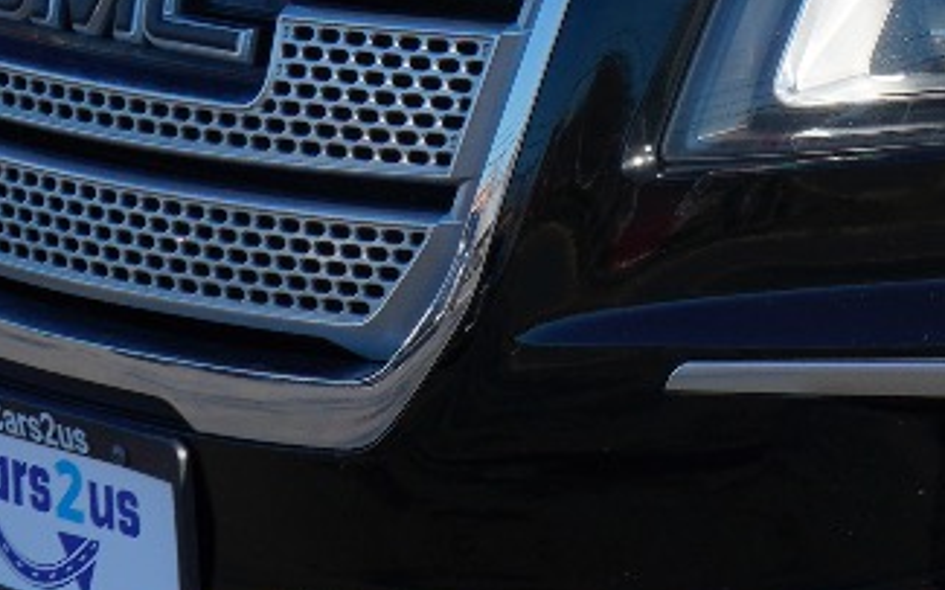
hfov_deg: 10.7
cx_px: 1742
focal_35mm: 183
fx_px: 4712
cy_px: -29
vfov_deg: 7.1
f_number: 14
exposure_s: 1/100
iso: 100
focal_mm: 36
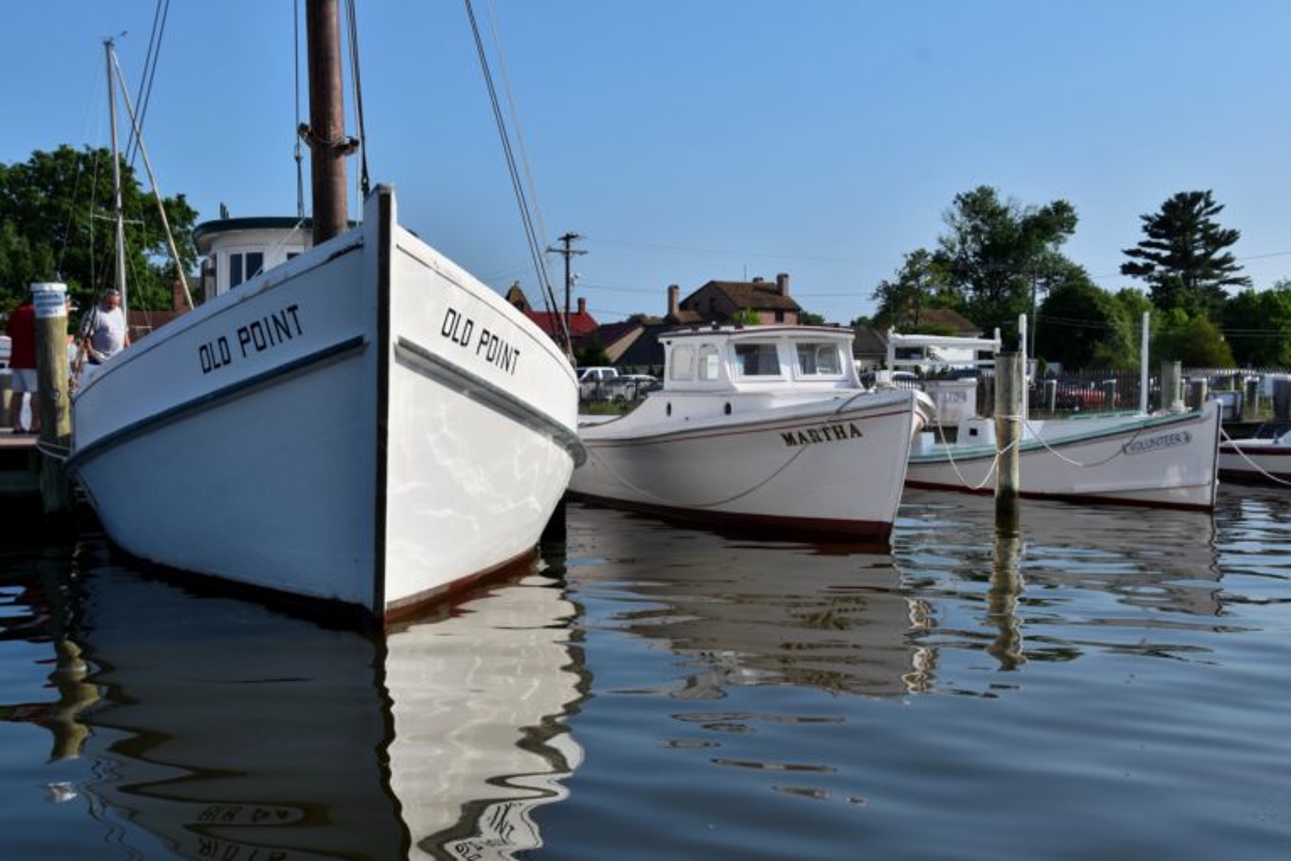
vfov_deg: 28.9
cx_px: 646
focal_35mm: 46
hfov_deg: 42.3
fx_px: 1667
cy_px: 430
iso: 200
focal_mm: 31
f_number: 10
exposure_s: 1/400
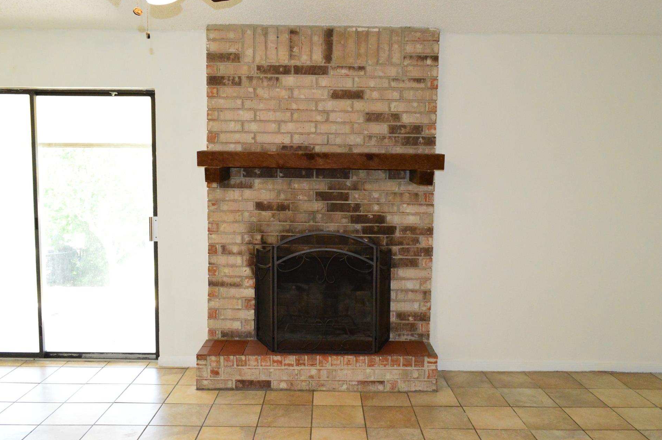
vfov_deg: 44.9
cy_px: 217
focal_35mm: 29
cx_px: 320
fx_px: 533
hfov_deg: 63.7
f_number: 6.3
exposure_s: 1/125
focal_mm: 18
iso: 3200
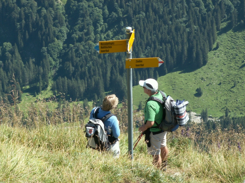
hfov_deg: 13.5
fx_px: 1033
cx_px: 122
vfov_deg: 10.2
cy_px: 92
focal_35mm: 146
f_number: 6.3
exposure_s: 1/100
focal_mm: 23.84
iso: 50
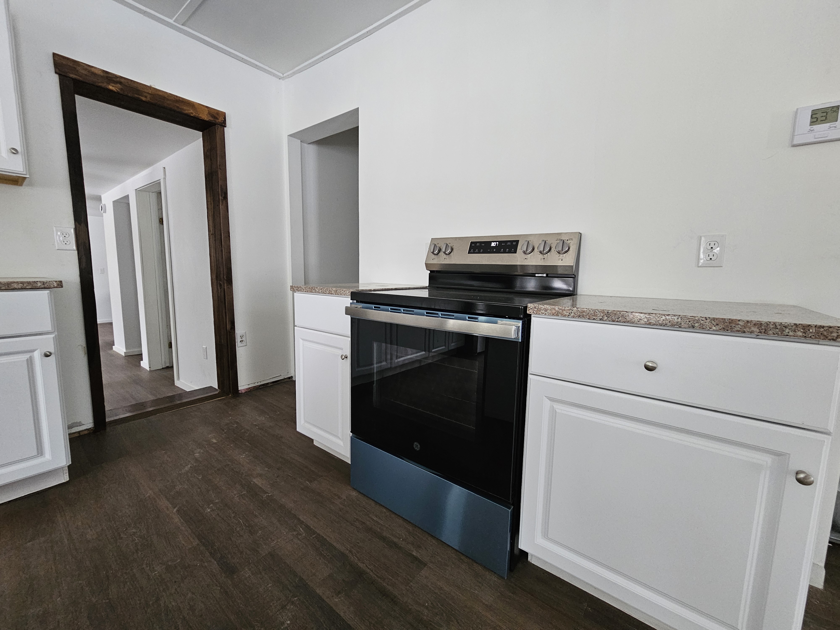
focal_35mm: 13
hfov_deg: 106.2
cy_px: 315
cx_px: 420
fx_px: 315
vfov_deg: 89.9
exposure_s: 1/30
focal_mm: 2.2
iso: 500
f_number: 2.2
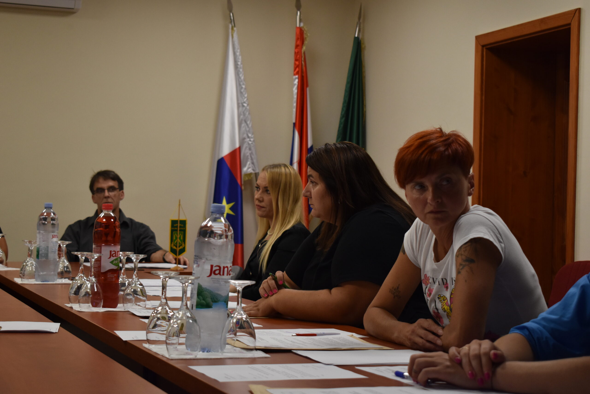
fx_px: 1131
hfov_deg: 29.2
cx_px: 295
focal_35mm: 69
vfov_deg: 19.7
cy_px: 197
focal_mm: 46
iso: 1000
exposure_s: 1/125
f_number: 5.3
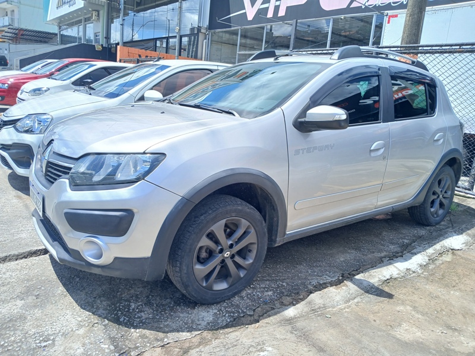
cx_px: 238
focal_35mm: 26
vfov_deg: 53.1
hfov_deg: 67.3
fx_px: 357
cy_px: 178
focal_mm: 3.98
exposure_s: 1/206
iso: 20
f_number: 1.8
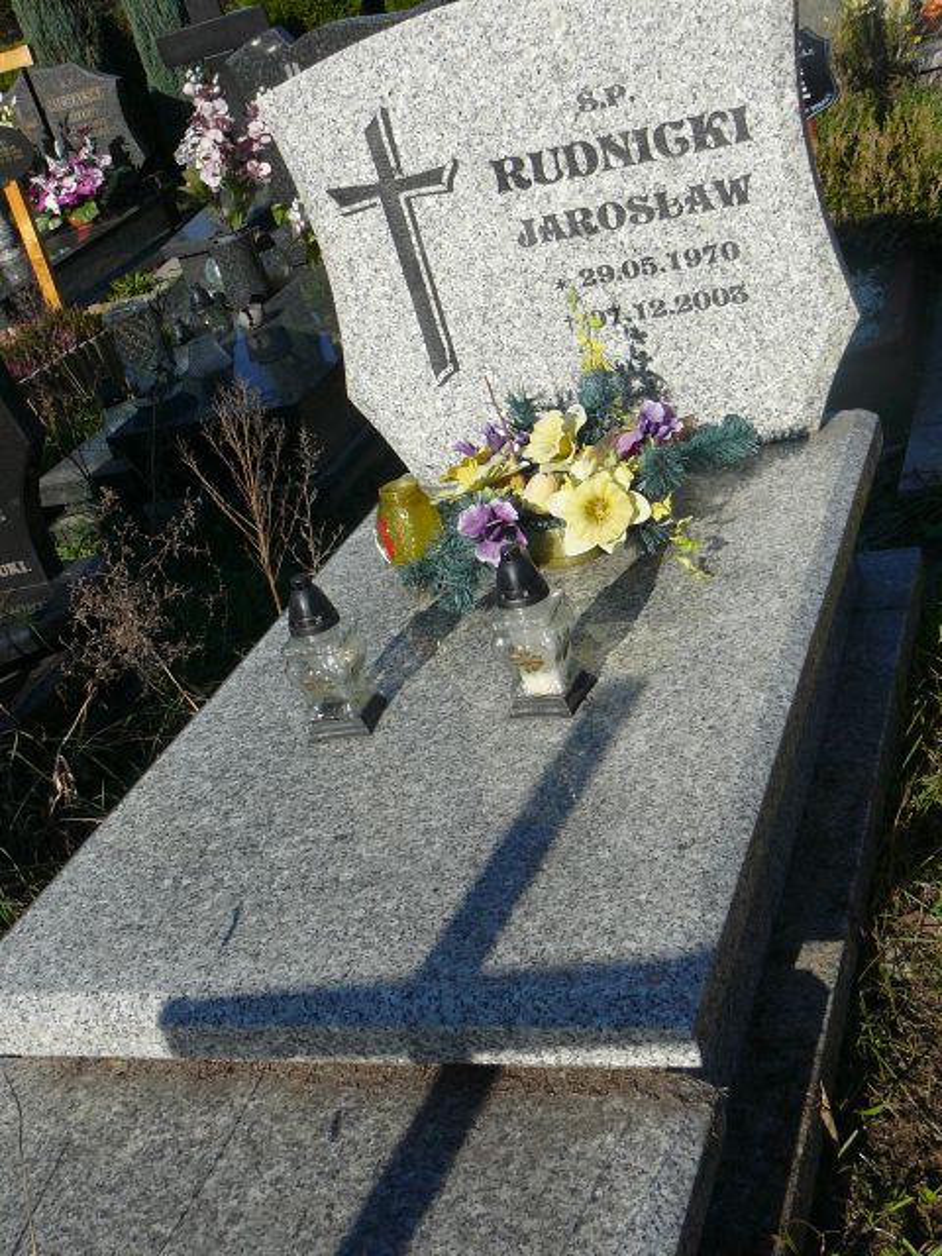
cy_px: 628
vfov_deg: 42.1
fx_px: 1633
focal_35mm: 45
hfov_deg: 32.2
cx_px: 471
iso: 80
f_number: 5.6
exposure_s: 1/500
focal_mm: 6.7
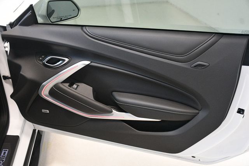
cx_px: 124
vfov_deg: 34.2
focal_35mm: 39
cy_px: 83
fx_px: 270
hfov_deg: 49.6
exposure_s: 1/100
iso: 3200
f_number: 3.8
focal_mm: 26
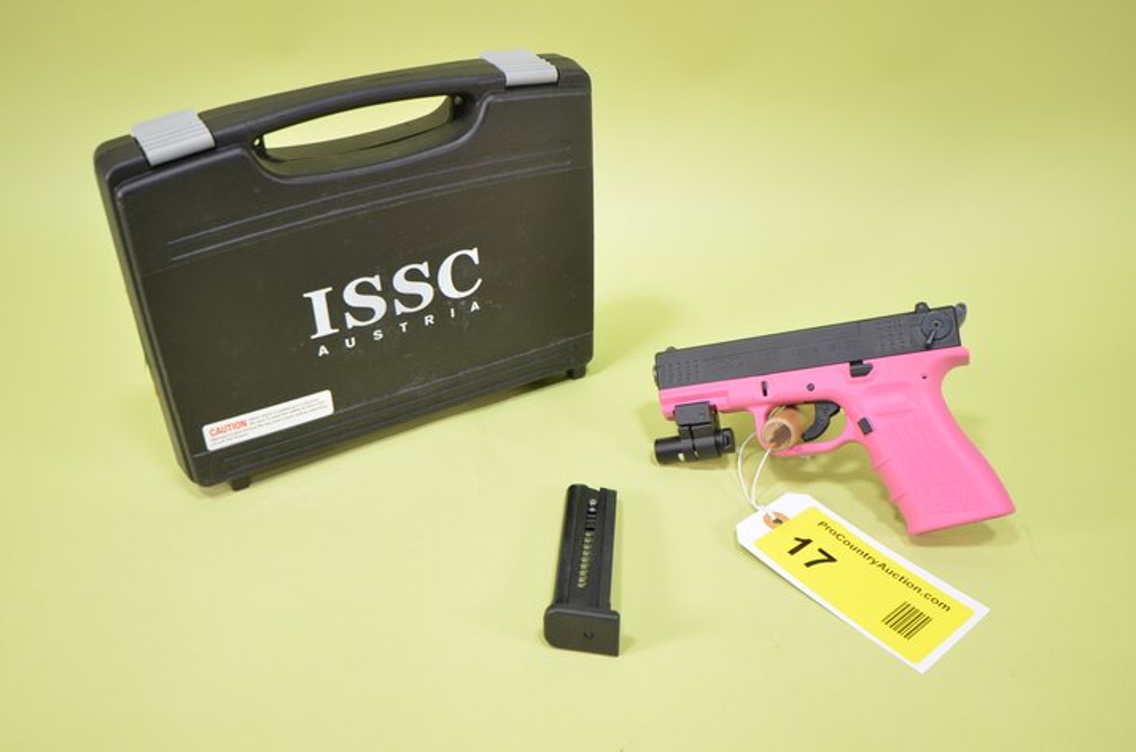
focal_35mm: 36
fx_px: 1134
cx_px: 568
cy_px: 376
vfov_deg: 36.7
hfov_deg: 53.2
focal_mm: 24
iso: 500
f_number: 5
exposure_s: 1/125
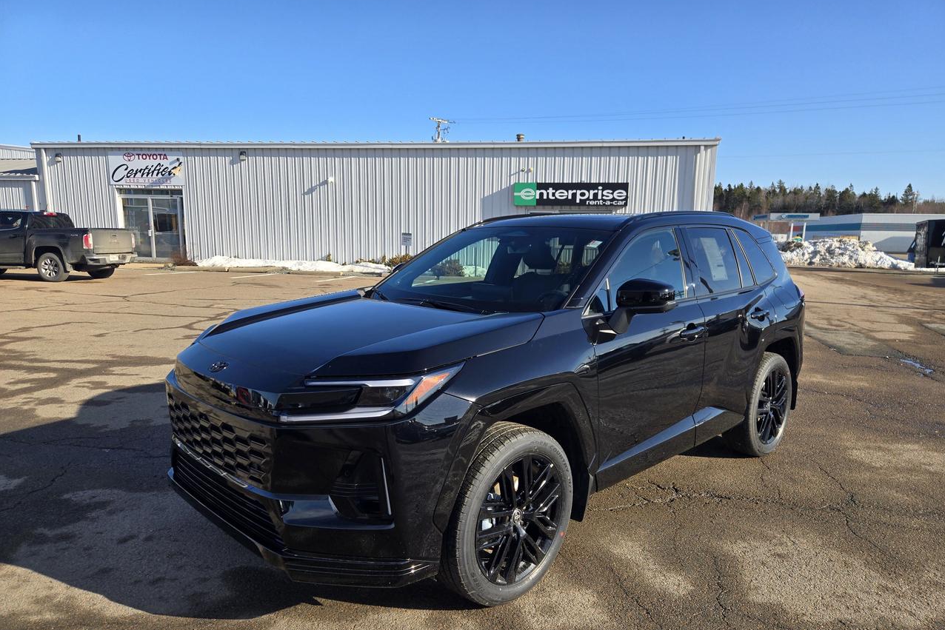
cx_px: 473
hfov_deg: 73.7
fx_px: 630
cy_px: 345
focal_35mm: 24
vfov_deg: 53.1
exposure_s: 1/1061
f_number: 1.8
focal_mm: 5.4
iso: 25
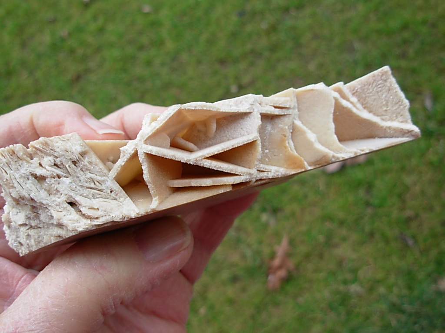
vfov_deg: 37.7
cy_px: 166
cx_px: 222
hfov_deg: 49.0
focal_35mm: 38
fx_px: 489
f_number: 2.9
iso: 50
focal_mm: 6.3
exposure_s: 1/157
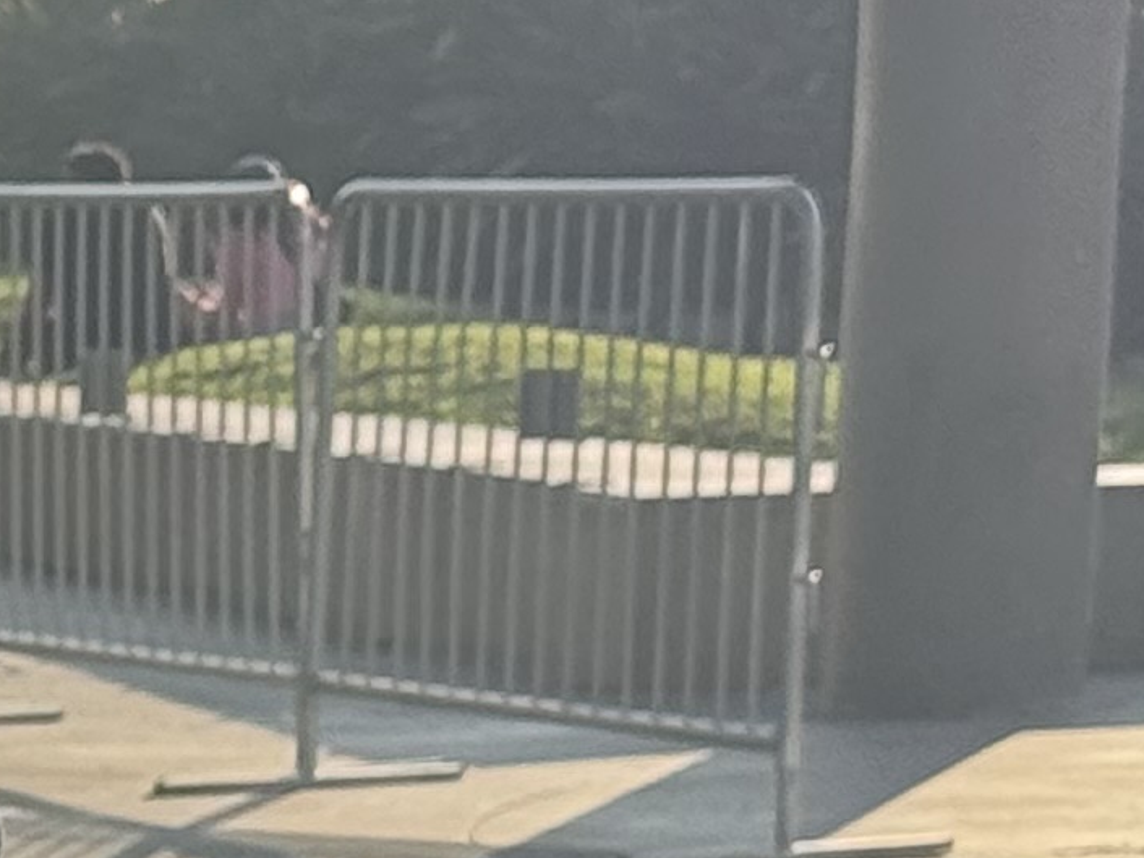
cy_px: 1946
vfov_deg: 5.3
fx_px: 9058
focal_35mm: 274
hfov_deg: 6.8
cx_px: -1755
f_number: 1.78
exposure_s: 1/1608
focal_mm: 6.76
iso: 64
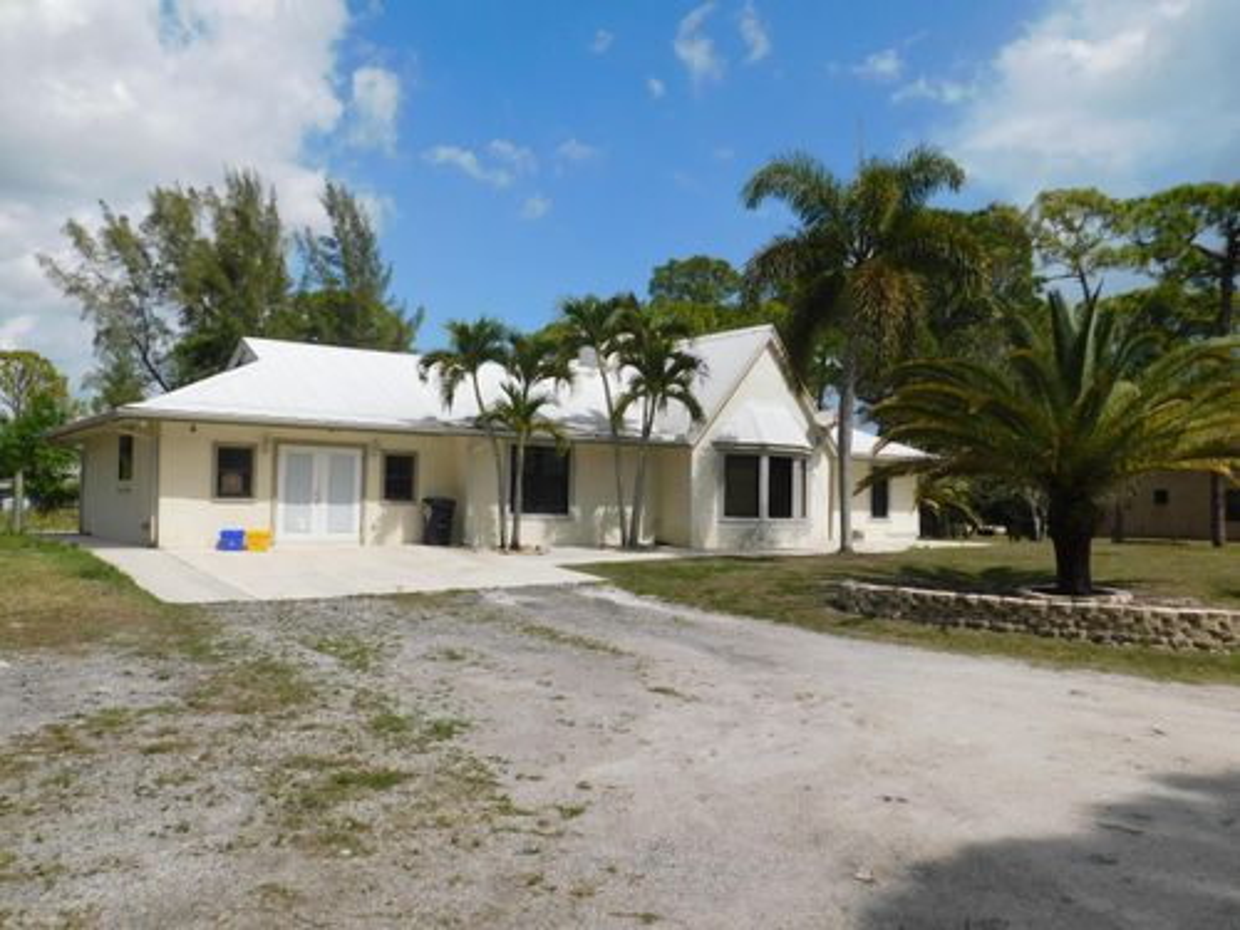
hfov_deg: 63.4
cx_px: 620
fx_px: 1003
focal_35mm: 28
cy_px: 465
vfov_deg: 49.7
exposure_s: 1/640
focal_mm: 4.9
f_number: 6.4
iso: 125
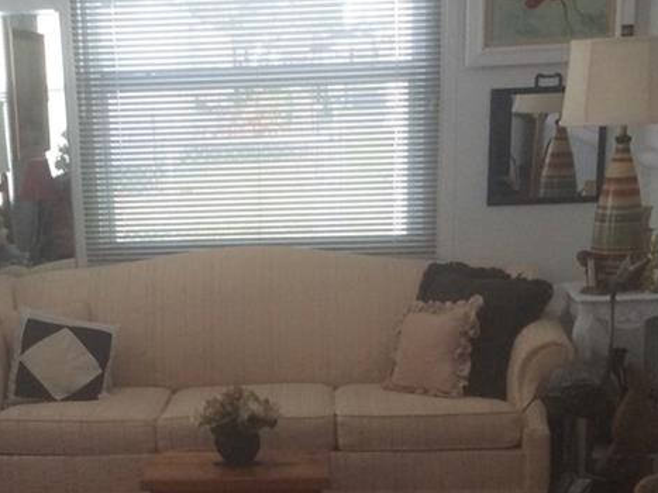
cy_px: 435
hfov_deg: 27.5
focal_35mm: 70
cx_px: 200
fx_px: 1330
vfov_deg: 20.6
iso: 64
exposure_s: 1/120
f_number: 2.4
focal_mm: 3.3
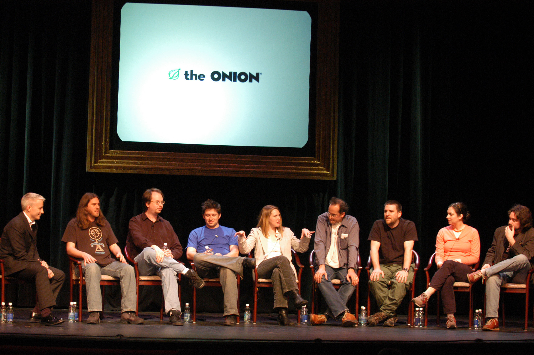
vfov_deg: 13.0
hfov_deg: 19.5
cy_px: 178
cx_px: 267
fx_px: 1556
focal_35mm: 105
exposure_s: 1/160
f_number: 3.5
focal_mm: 70
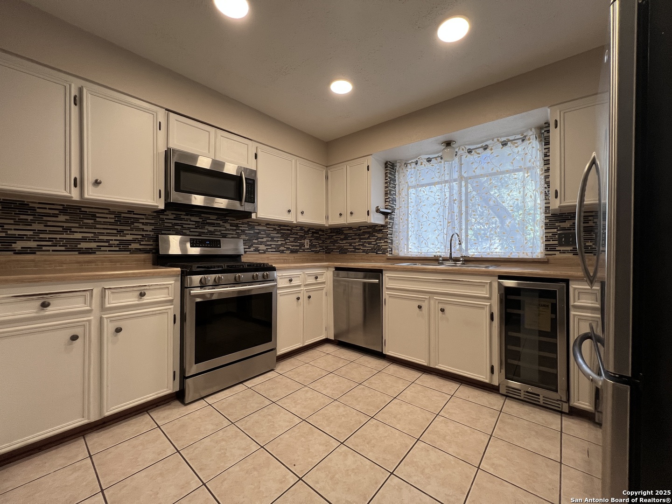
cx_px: 336
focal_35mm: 13
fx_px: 252
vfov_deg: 89.9
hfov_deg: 106.2
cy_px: 252
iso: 160
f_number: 1.8
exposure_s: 1/120
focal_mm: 1.57
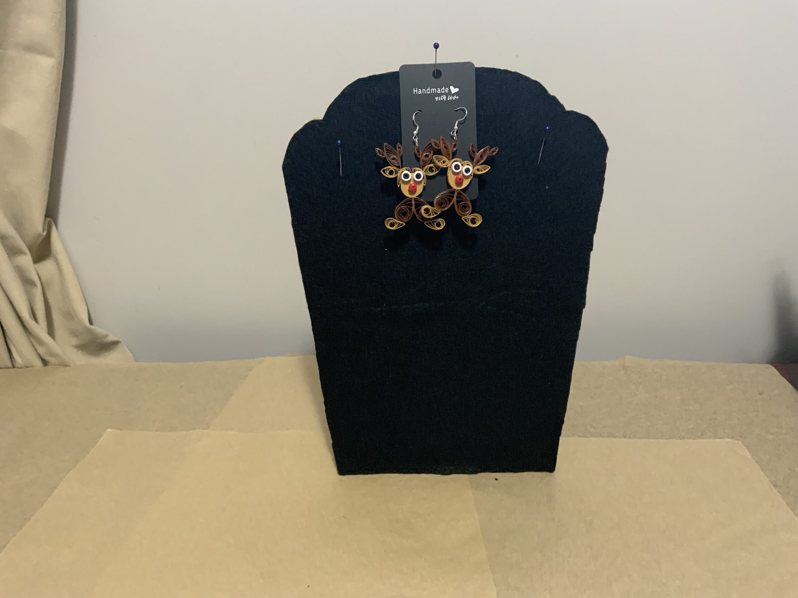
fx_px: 669
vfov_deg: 48.2
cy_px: 299
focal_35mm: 29
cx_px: 399
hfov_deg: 61.7
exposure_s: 1/60
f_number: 1.8
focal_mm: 3
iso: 200
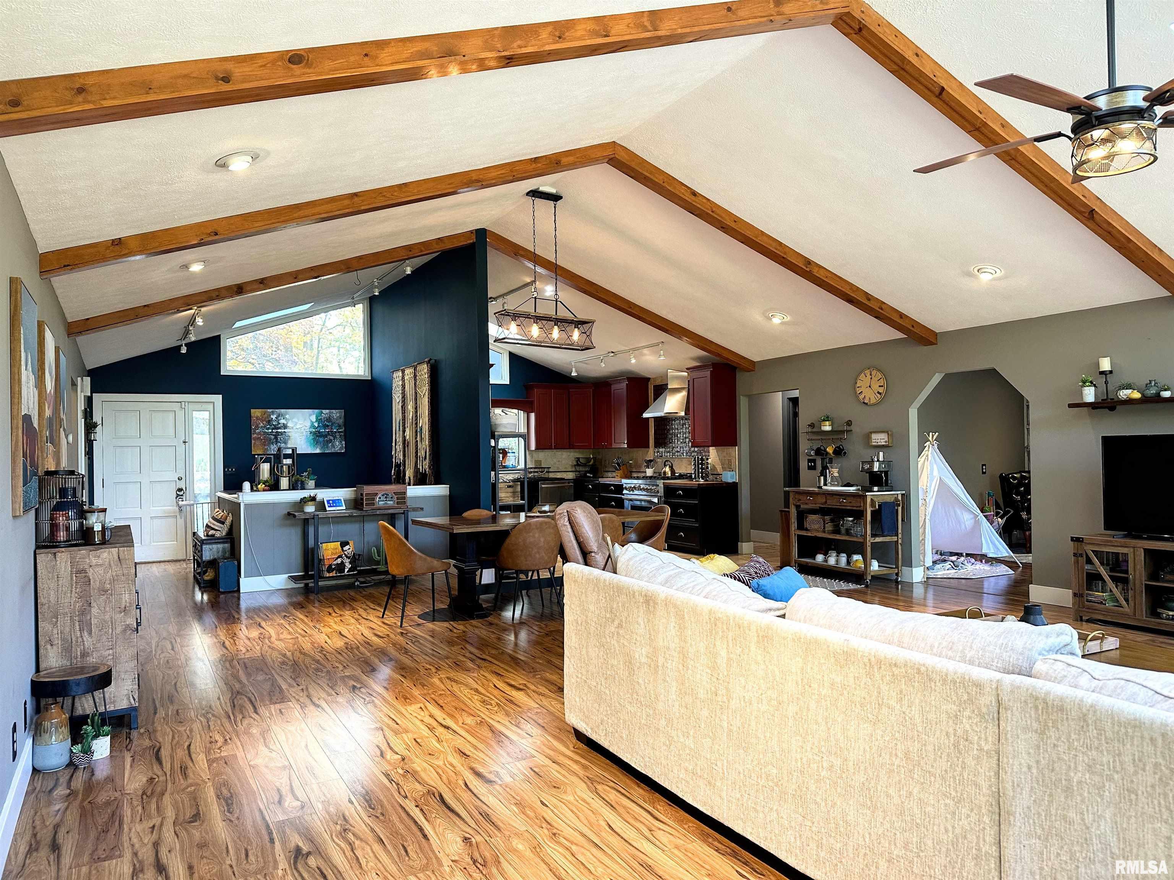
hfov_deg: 71.6
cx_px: 587
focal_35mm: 24
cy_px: 440
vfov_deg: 56.8
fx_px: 814
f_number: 1.78
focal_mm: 6.86
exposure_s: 1/120
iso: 200
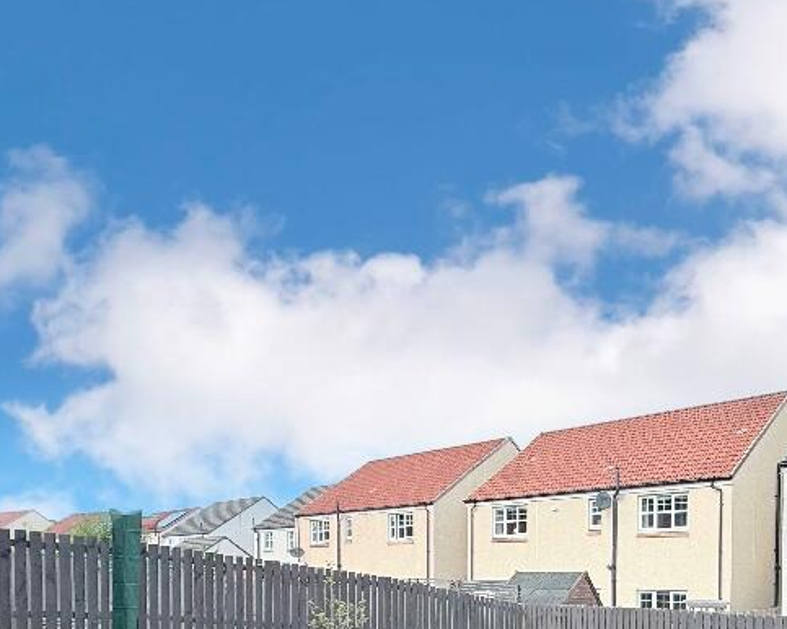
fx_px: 675
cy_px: 585
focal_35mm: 29
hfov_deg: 59.2
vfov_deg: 44.6
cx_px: 517
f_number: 2.2
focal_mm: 2.22
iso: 50
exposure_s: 1/1848
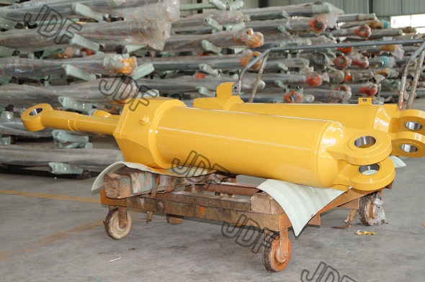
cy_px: 141
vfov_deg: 25.7
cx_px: 212
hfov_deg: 37.9
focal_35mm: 52
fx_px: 619
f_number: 5
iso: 200
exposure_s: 1/60
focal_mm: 35
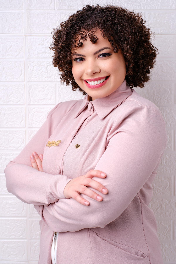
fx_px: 550
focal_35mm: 75
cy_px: 132
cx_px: 88
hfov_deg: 18.2
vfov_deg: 27.0
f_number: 5
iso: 125
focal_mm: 50
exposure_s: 1/125
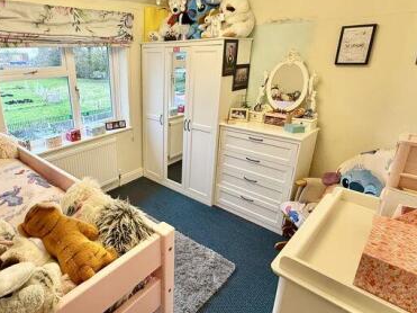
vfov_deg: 61.0
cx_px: 142
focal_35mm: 22
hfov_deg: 74.3
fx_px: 265
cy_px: 145
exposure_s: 1/100
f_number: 2.2
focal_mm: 2.22
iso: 250
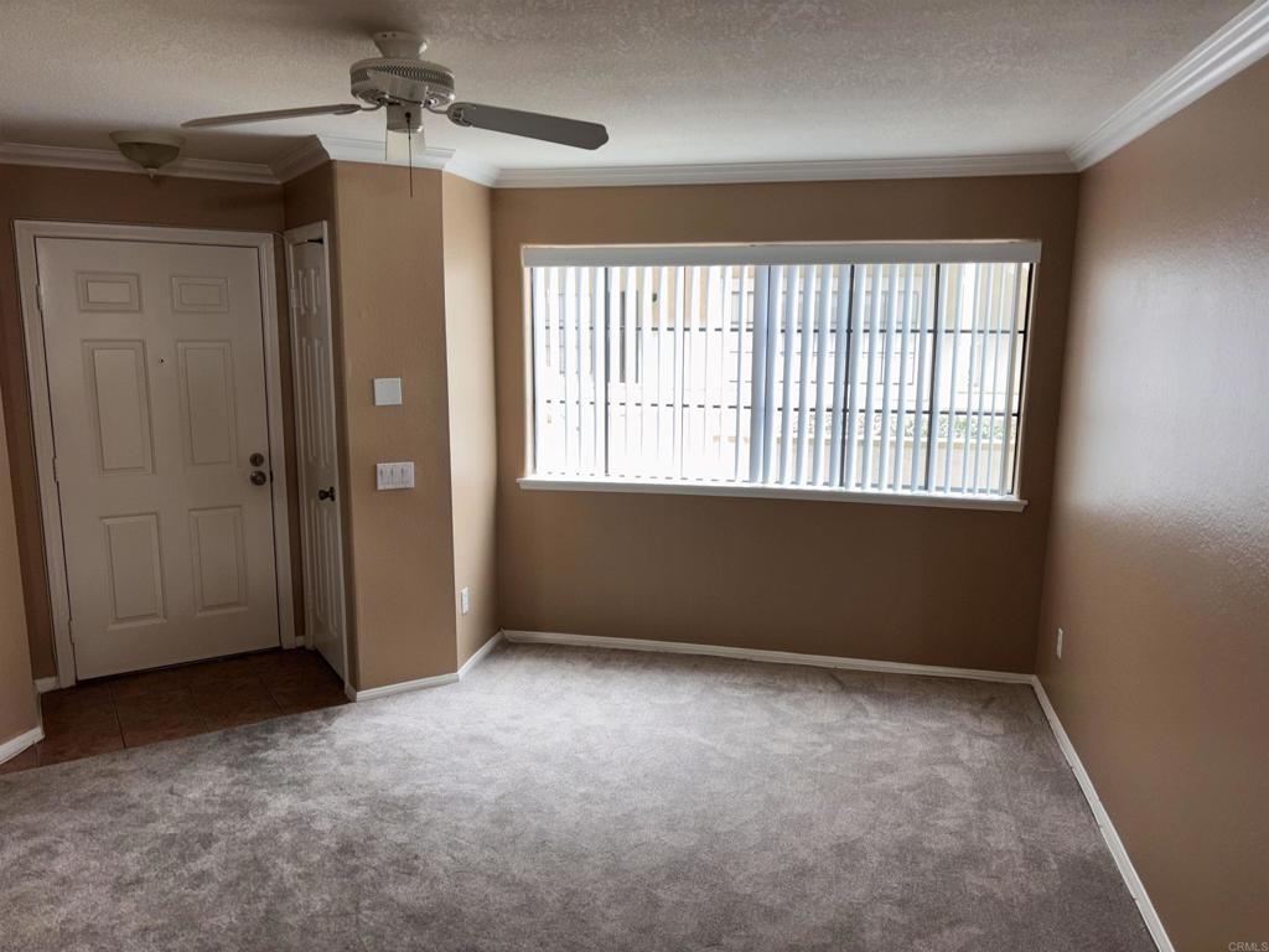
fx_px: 953
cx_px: 634
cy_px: 476
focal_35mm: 26
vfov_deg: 53.1
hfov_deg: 67.3
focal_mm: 5.96
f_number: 1.6
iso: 32
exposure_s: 1/30
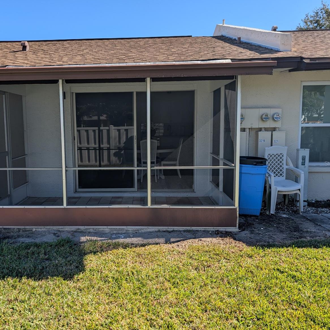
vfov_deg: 55.6
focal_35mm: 29
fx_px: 313
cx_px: 126
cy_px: 163
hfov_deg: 55.1
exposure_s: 1/712
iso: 20
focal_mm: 6.9
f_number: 1.68
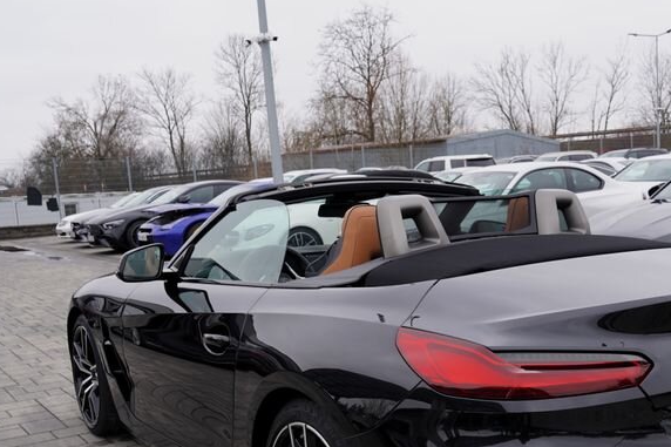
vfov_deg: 30.7
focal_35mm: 43
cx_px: 474
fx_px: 801
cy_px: 333
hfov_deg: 44.4
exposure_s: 1/125
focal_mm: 24
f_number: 5.6
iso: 100
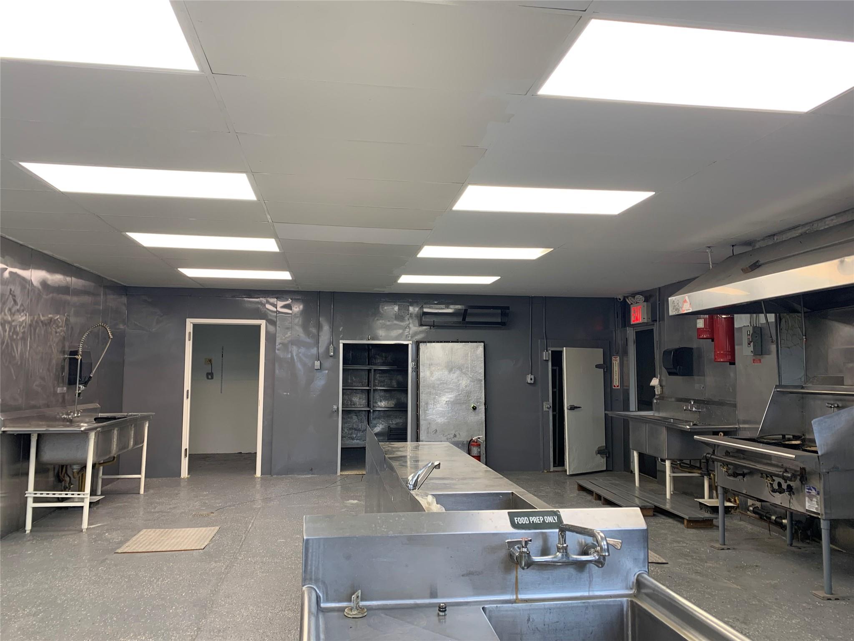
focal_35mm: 26
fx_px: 641
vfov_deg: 53.1
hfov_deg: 67.3
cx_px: 427
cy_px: 320
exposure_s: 1/60
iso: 50
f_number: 1.8
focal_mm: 4.25
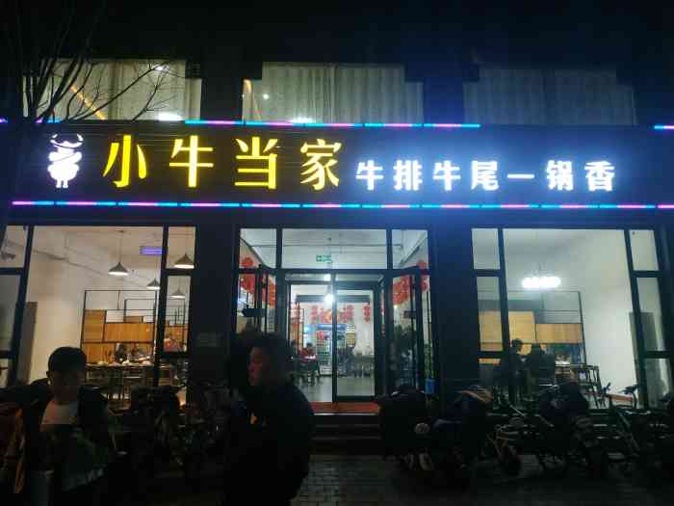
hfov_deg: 71.6
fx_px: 467
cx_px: 337
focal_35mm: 24
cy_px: 253
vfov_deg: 56.8
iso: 400
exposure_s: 1/20
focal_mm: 3.94
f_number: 1.9
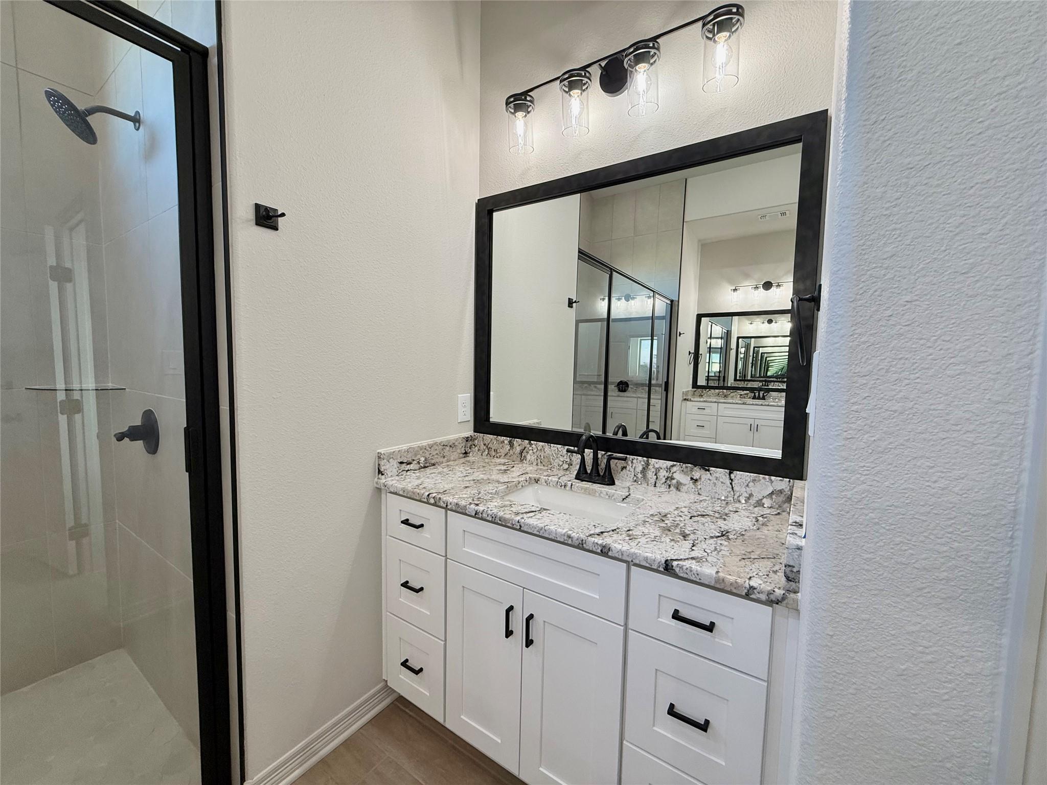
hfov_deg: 102.1
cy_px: 392
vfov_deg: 85.7
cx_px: 524
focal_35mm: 14
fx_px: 423
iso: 125
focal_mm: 2.22
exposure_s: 1/120
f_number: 2.2
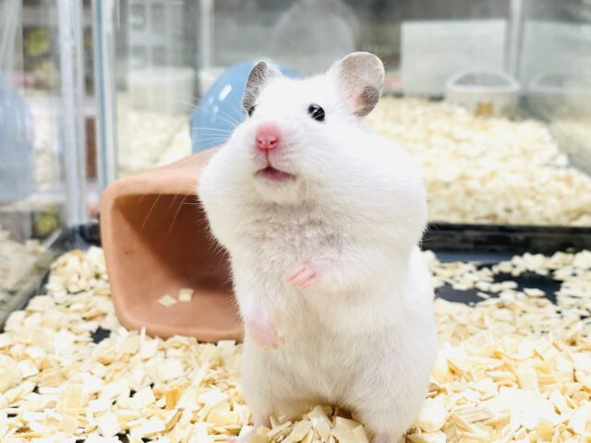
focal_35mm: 52
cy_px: 222
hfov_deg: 36.8
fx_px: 888
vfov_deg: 28.0
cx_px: 296
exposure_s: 1/99
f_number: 2
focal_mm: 6
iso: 100
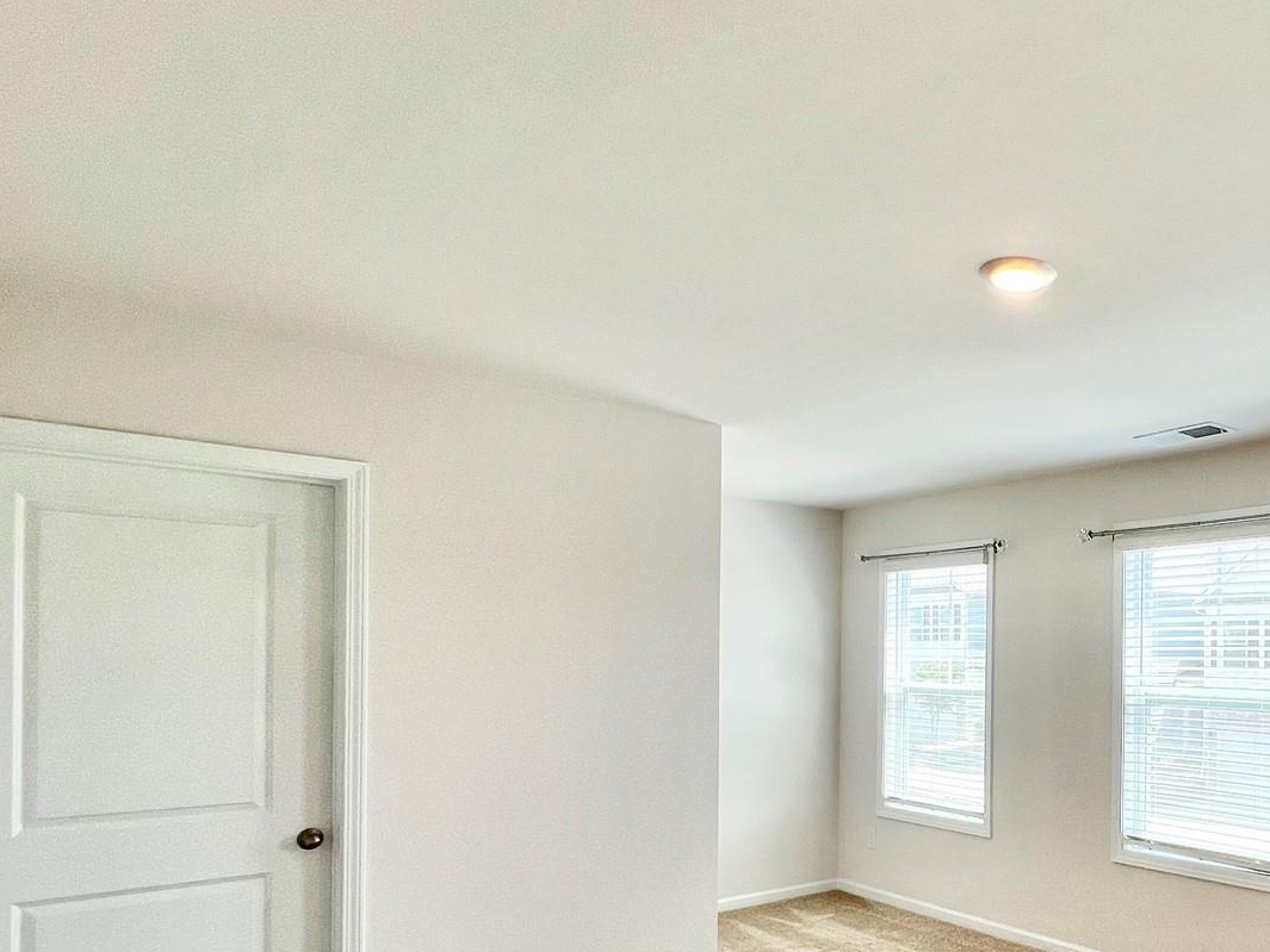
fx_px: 917
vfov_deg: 53.4
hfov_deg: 62.4
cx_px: 1047
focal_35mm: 25
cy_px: 661
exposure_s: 1/169
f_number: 1.8
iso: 32
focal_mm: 1.57
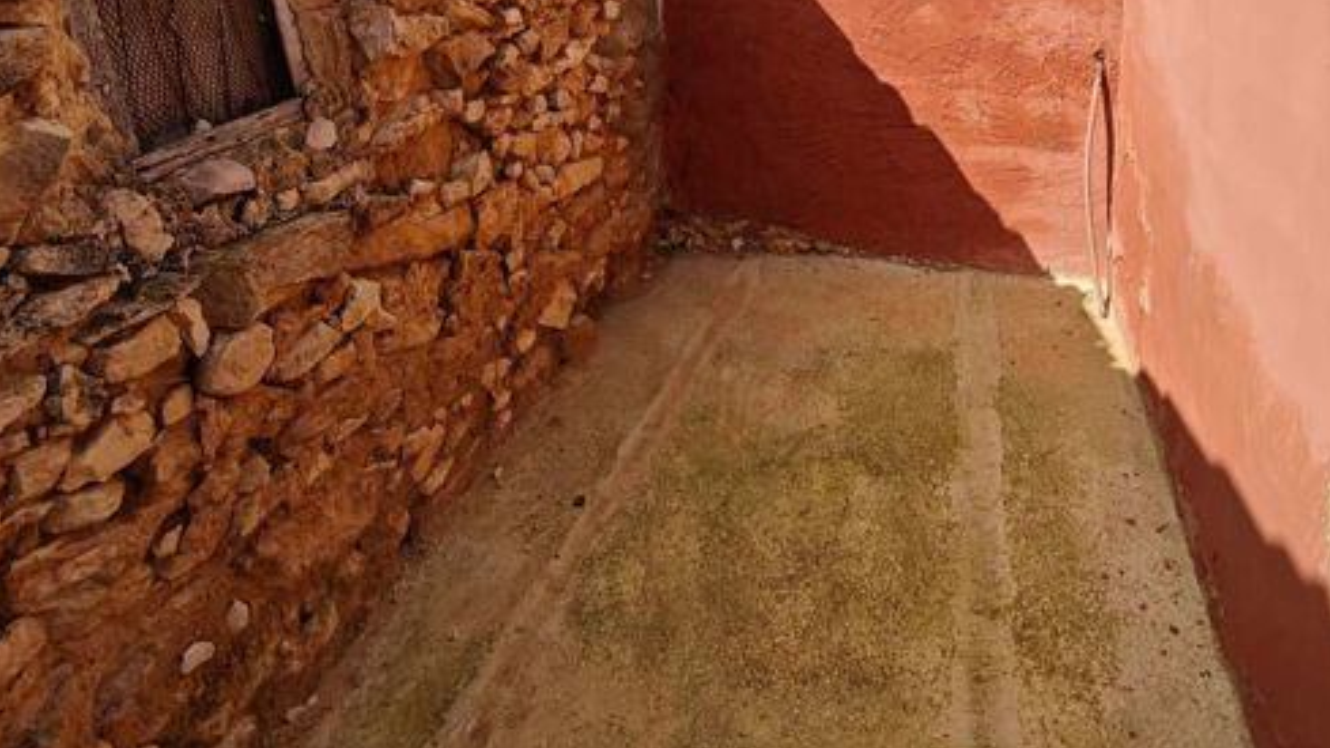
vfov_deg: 46.0
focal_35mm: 22
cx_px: 845
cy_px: 60
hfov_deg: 79.5
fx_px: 776
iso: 50
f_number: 2.2
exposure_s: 1/603
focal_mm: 2.16
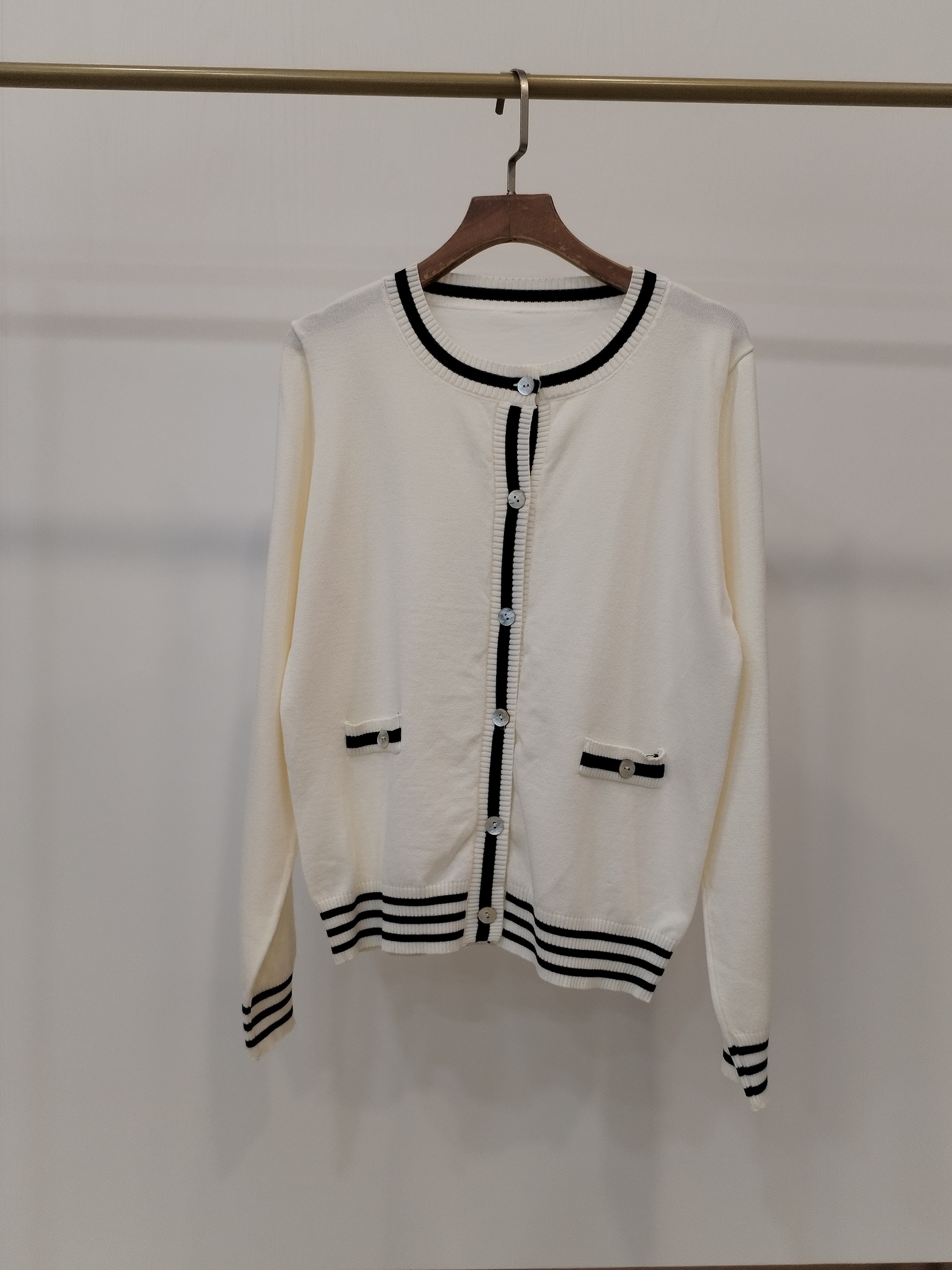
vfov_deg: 56.8
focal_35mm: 32
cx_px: 500
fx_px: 1174
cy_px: 673
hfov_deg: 44.1
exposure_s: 1/60
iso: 165
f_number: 1.8
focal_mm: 4.75
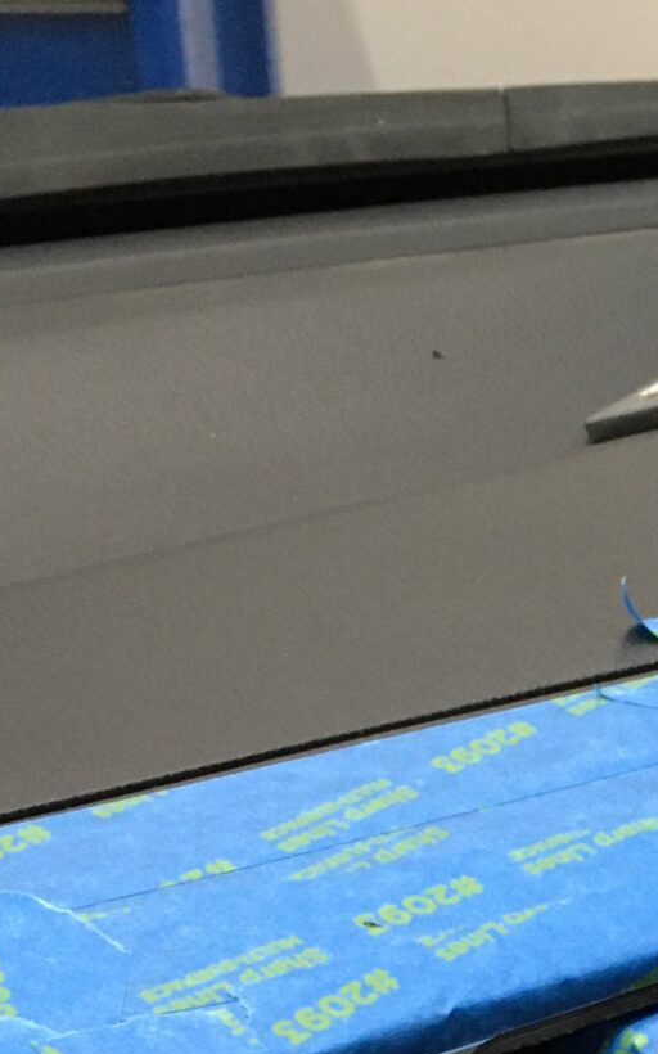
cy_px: 1347
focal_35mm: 96
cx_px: 771
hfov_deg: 13.3
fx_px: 2756
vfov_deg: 20.0
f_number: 2.2
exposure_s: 1/33
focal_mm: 4.15
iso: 160
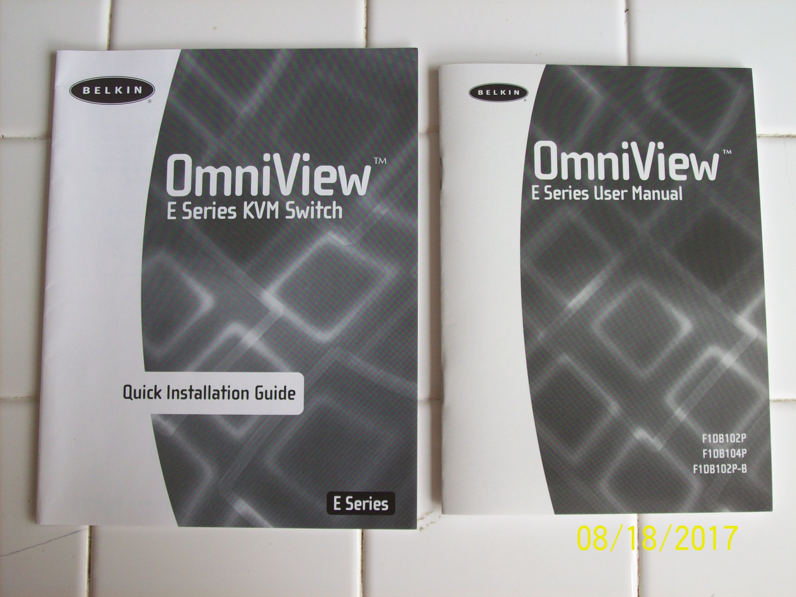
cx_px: 398
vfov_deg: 32.2
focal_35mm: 45
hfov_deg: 42.1
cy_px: 298
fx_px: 1035
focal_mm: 7.6
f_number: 3
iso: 80
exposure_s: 1/111
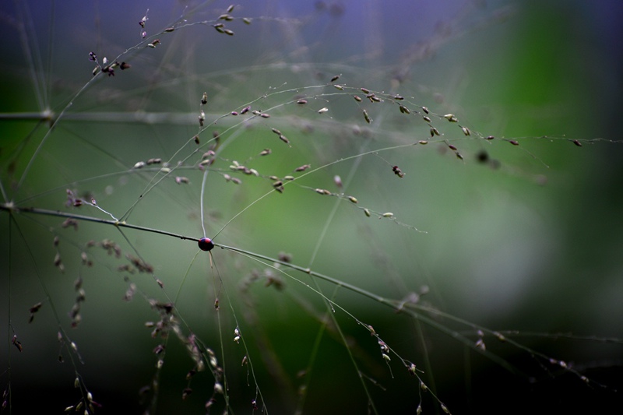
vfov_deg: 6.5
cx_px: 312
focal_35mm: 210
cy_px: 208
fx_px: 3633
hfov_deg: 9.8
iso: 400
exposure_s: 1/125
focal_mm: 210
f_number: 5.3
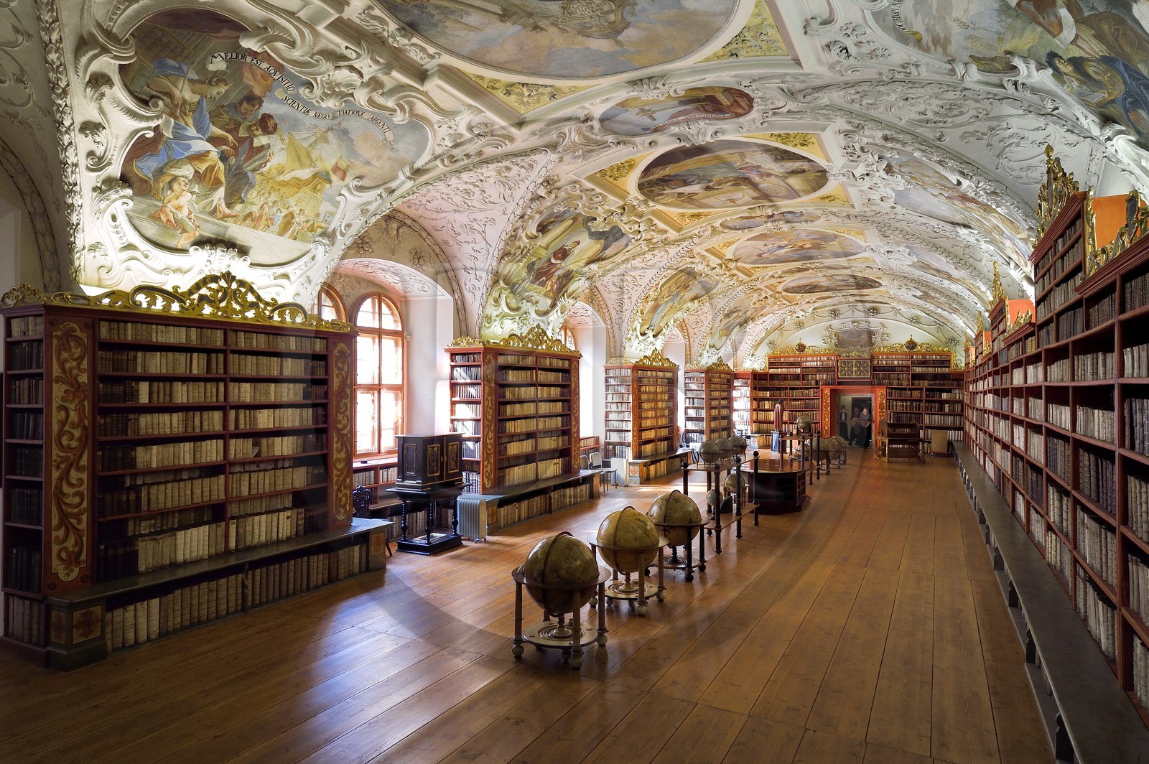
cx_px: 574
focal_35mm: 22
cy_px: 382
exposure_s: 1/30
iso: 800
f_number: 7.1
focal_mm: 22
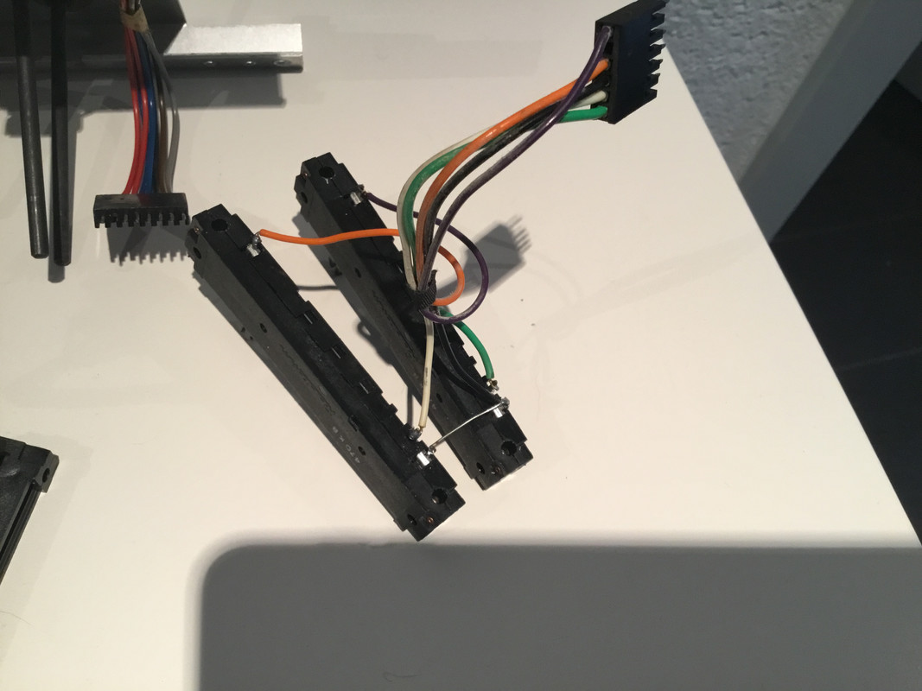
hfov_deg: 58.4
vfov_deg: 45.4
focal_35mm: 31
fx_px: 826
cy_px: 346
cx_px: 461
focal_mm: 3.3
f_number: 2.4
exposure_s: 1/33
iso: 125
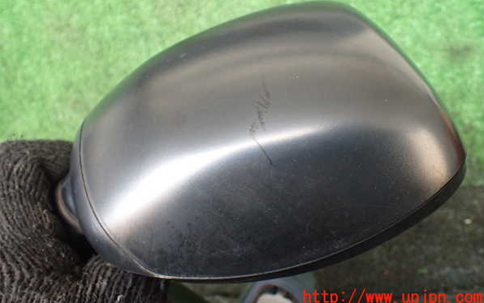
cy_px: 125
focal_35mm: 32
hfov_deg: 59.6
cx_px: 243
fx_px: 422
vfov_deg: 39.3
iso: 500
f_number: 2.3
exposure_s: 1/125
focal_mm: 5.4
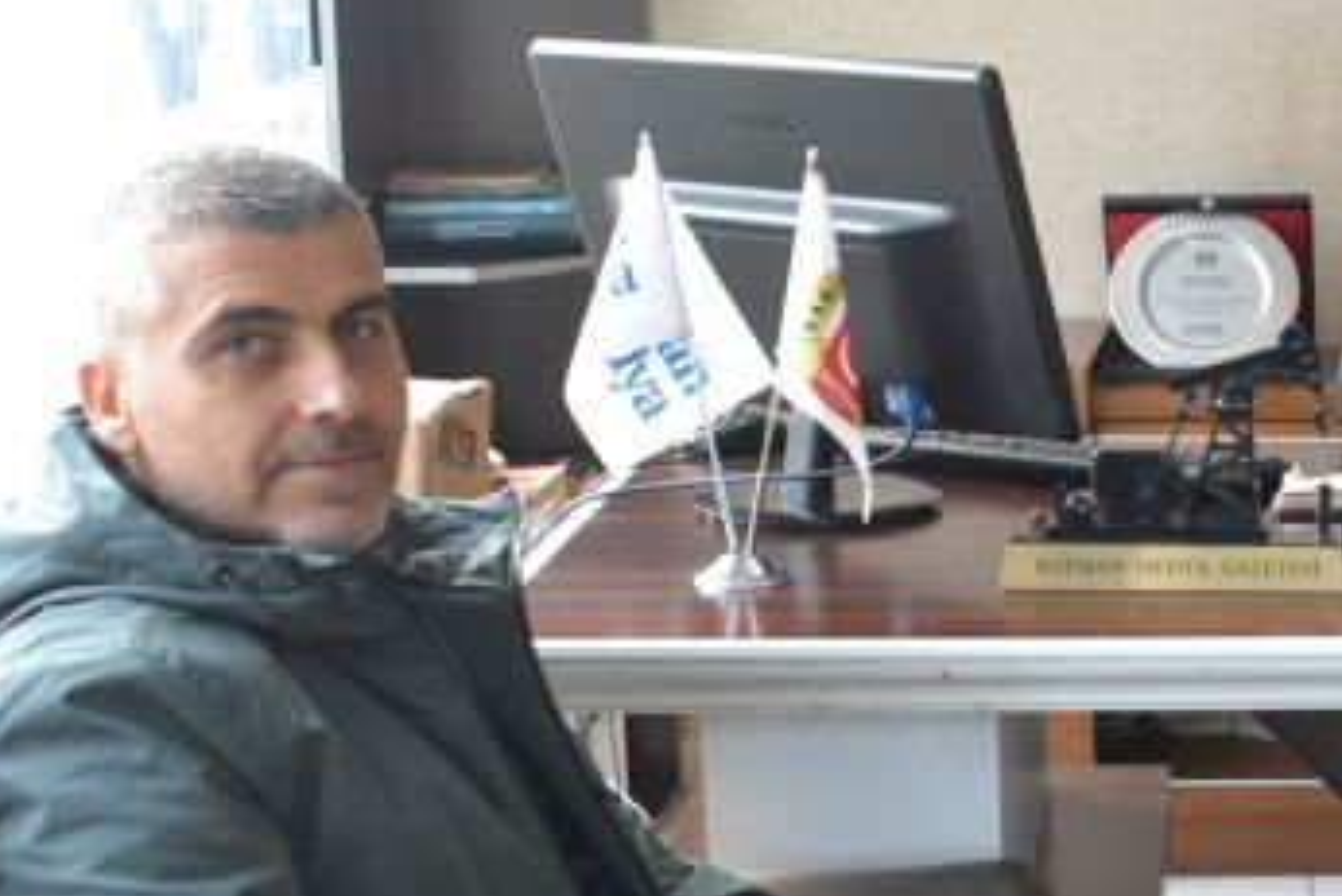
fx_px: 2983
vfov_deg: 17.1
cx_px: 1780
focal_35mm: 80
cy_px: 545
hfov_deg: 22.5
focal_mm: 18
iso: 640
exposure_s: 1/60
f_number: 3.5
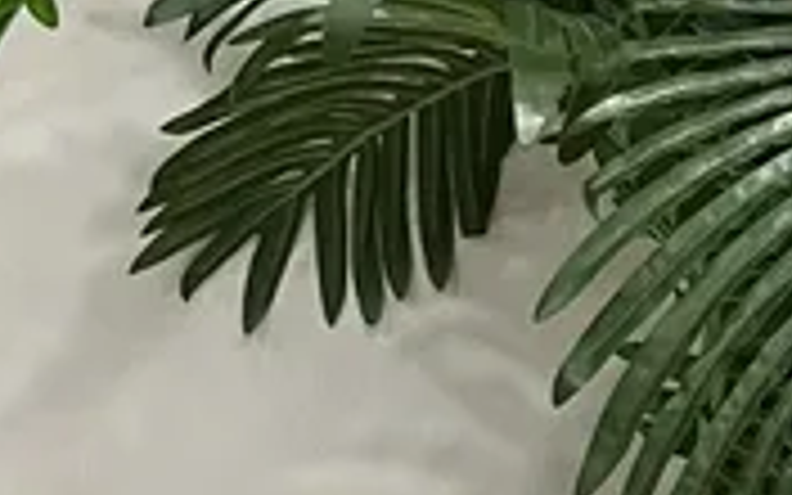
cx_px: 976
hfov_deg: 19.5
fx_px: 2158
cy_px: 153
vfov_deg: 13.1
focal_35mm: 100
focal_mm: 5.1
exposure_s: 1/50
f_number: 1.6
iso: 250
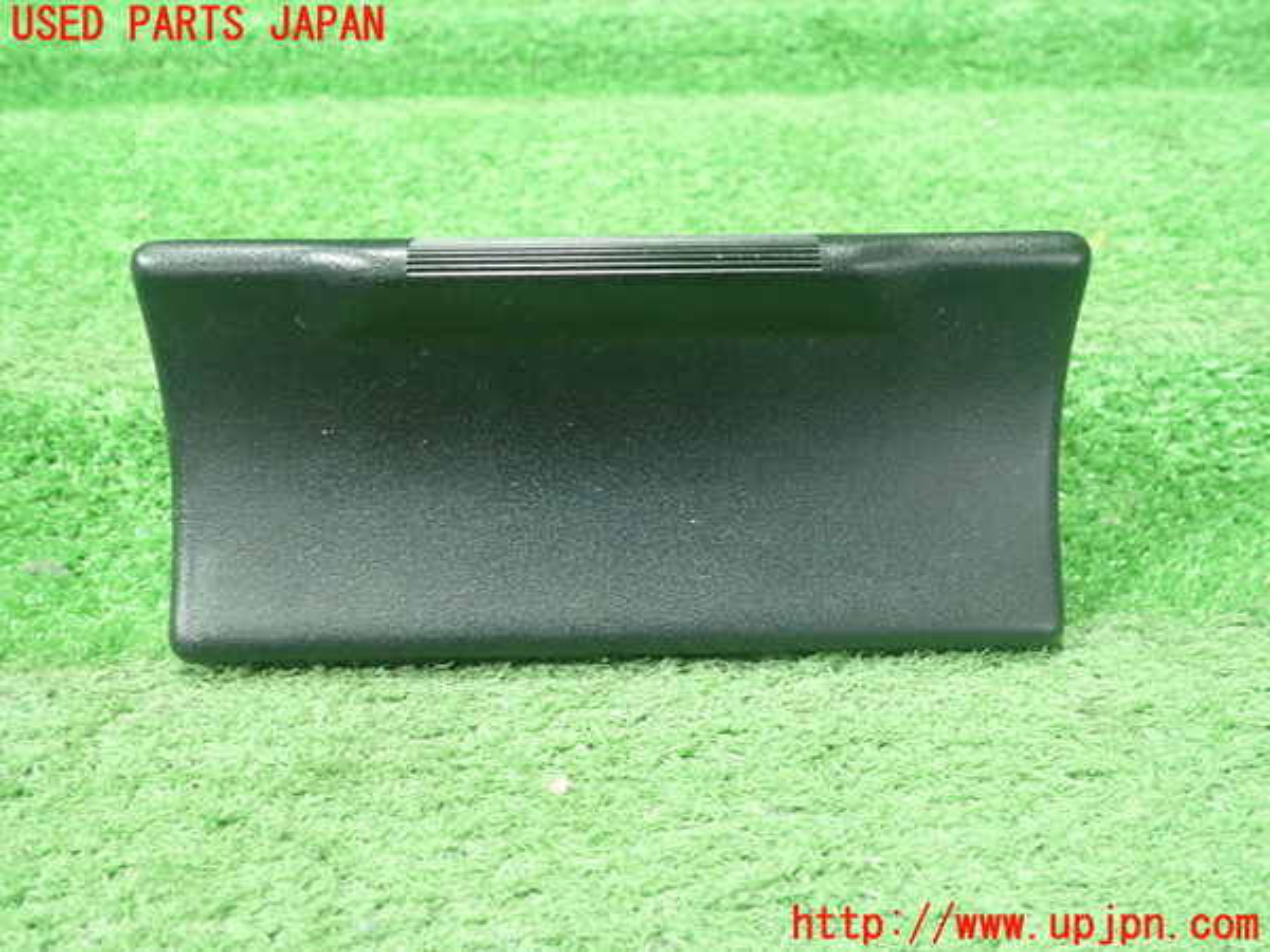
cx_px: 635
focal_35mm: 30
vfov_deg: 46.8
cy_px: 476
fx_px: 1101
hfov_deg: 60.0
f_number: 2.3
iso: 800
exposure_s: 1/80
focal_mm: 5.5
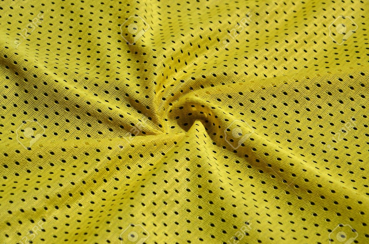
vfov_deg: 8.7
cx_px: 184
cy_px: 122
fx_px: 1611
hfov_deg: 13.1
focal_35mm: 158
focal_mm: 105
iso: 100
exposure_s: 1/250
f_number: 10
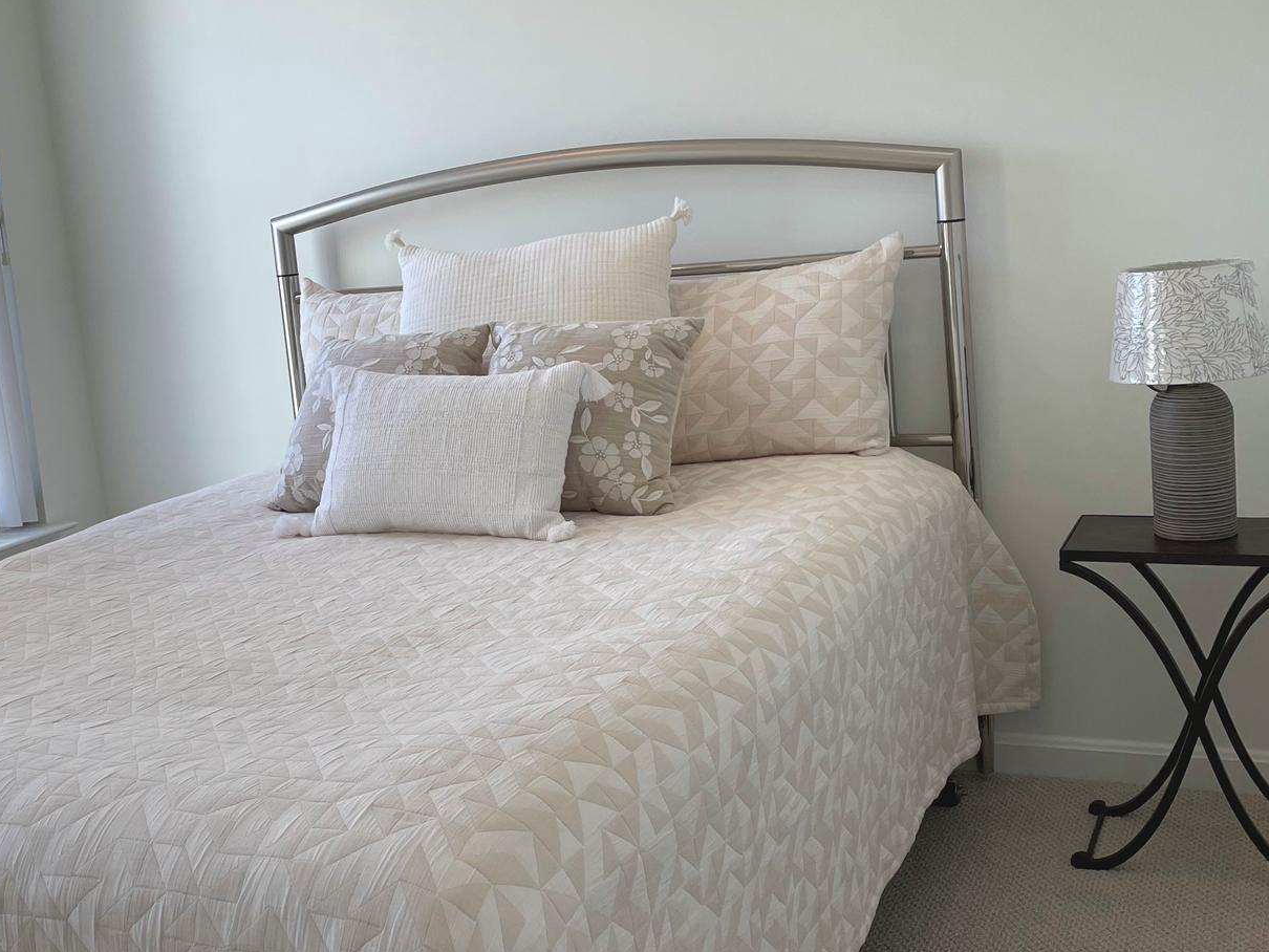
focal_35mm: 44
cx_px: 481
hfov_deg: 42.6
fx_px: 1613
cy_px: 417
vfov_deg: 32.8
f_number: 1.6
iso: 32
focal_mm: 4.2
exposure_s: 1/302
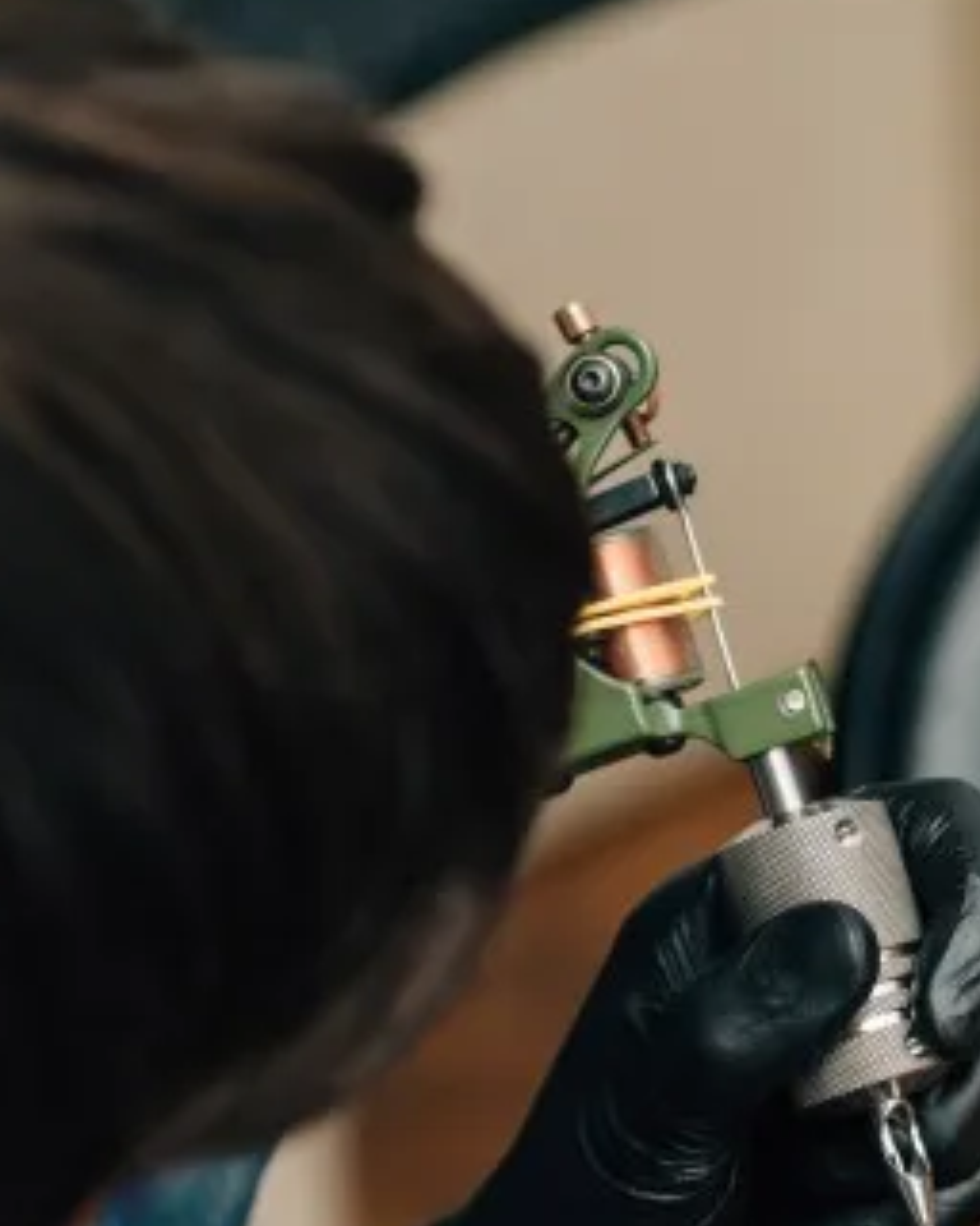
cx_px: 1240
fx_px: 6707
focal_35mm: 185
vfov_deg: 10.4
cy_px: 665
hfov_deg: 8.3
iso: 200
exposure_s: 1/200
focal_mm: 70
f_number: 3.2
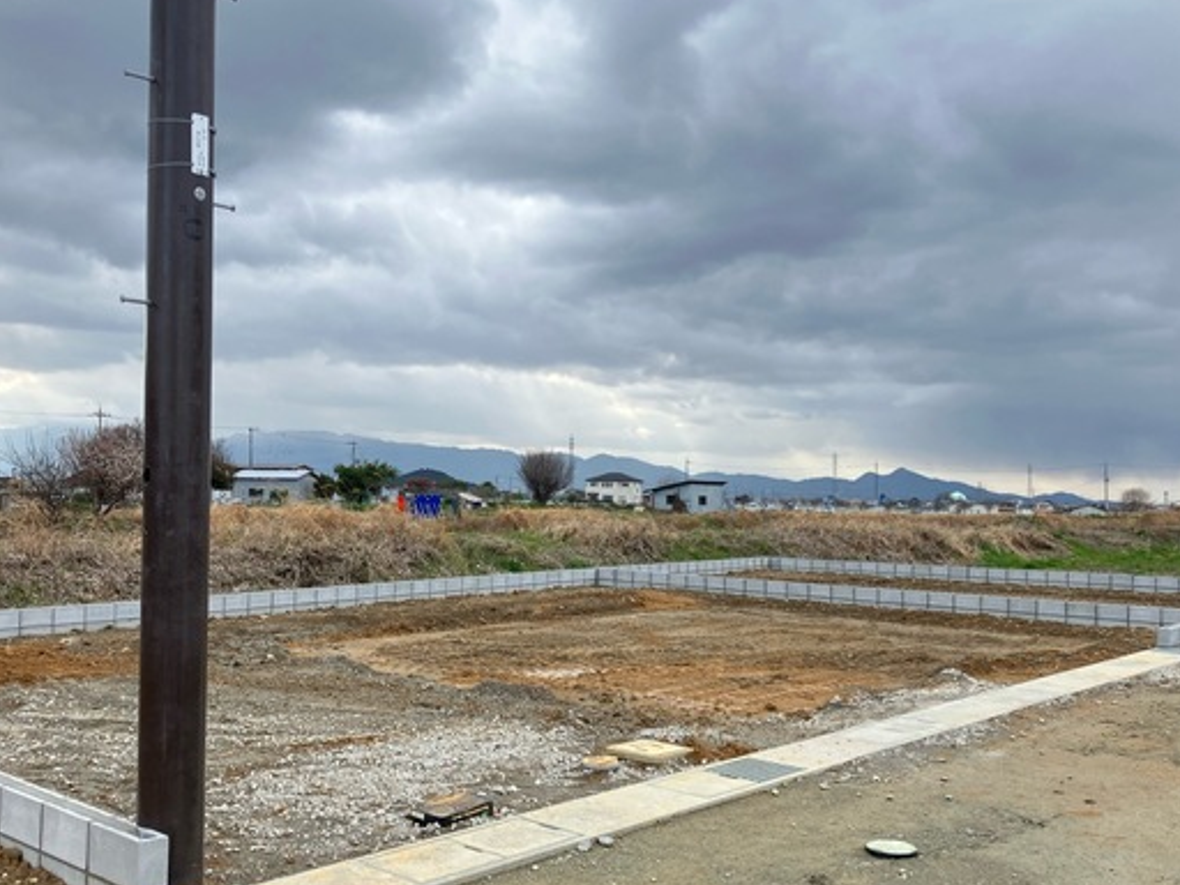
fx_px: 1193
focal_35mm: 35
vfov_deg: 40.7
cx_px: 546
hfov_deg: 52.6
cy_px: 463
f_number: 1.8
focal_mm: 3.99
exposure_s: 1/342
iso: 32
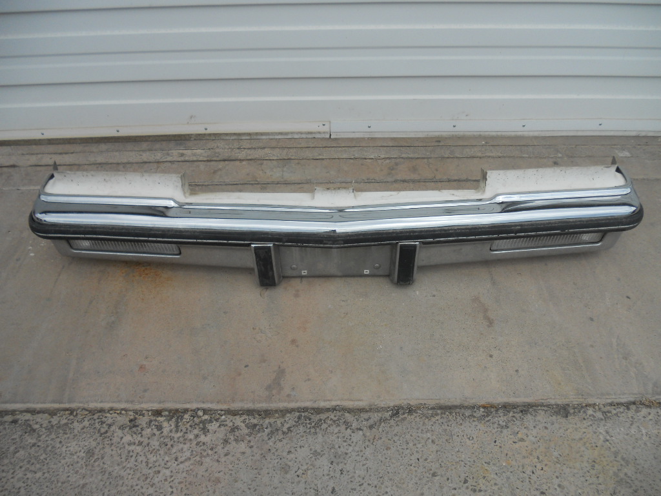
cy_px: 248
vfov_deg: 51.4
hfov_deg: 65.3
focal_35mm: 27
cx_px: 330
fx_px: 516
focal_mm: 4.9
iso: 80
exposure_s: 1/1250
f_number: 3.2
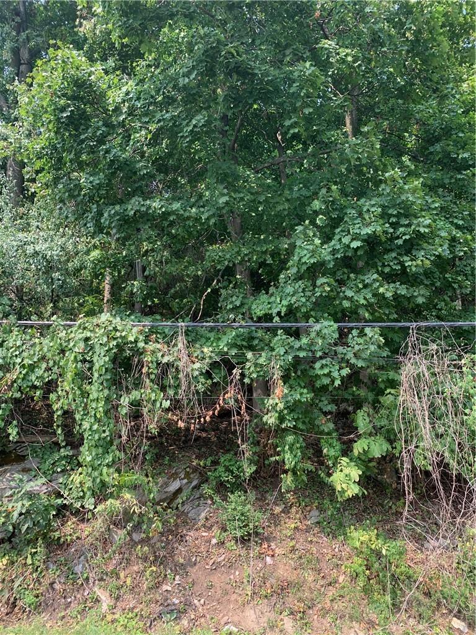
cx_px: 238
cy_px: 318
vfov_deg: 67.3
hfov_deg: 53.1
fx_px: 477
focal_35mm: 26
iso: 25
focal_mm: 4.25
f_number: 1.8
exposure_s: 1/232
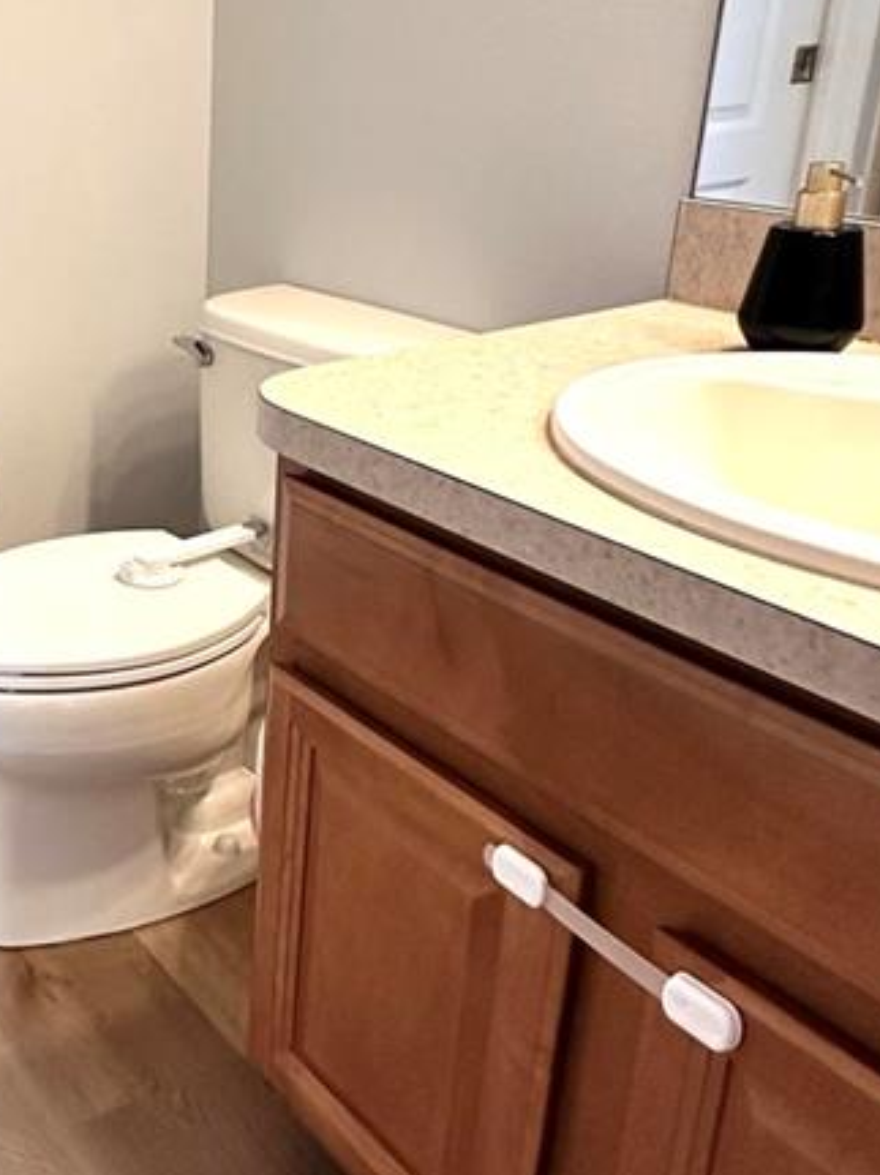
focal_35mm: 39
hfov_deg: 31.9
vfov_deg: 47.6
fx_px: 1323
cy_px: 474
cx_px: -123
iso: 320
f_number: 2.2
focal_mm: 2.22
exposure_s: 1/120
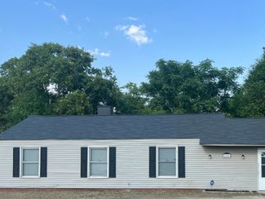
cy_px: 129
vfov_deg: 35.7
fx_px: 306
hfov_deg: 46.0
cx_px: 179
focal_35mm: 40
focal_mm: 5.1
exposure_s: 1/1776
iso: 50
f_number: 1.6
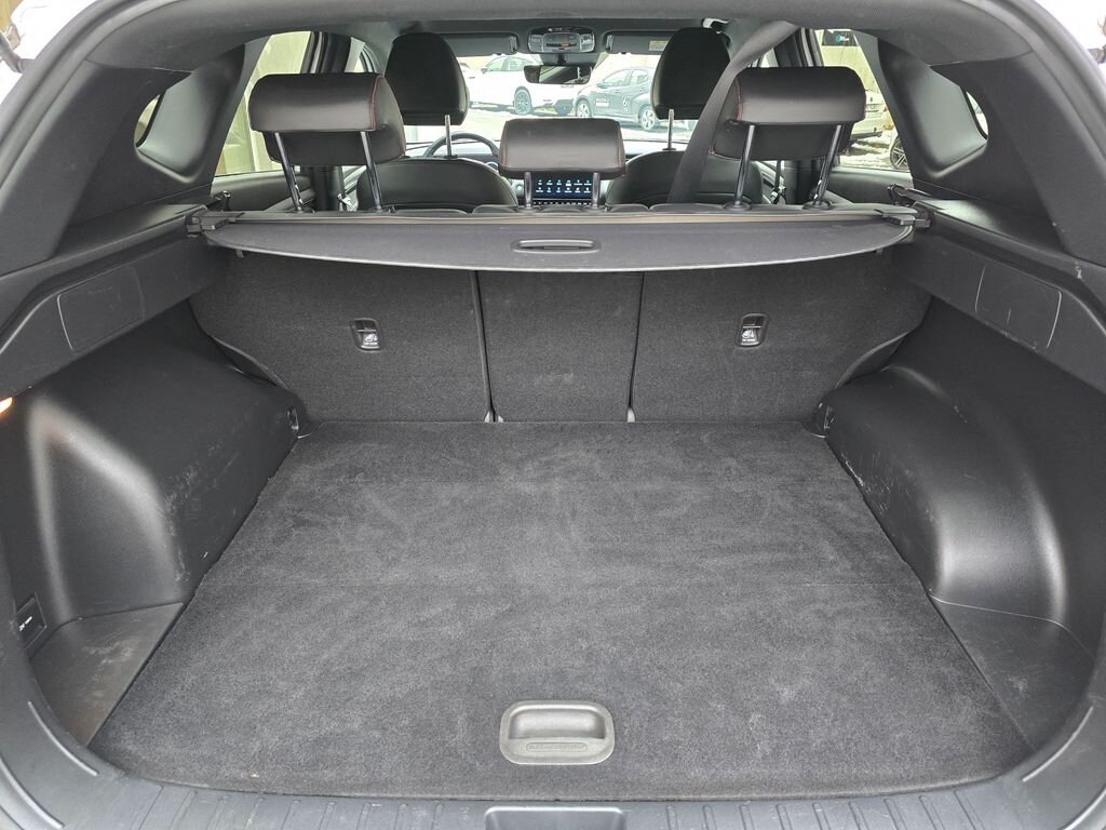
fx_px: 735
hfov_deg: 73.9
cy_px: 415
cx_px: 553
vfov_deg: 58.9
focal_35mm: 23
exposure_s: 1/100
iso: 500
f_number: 1.7
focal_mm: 6.3
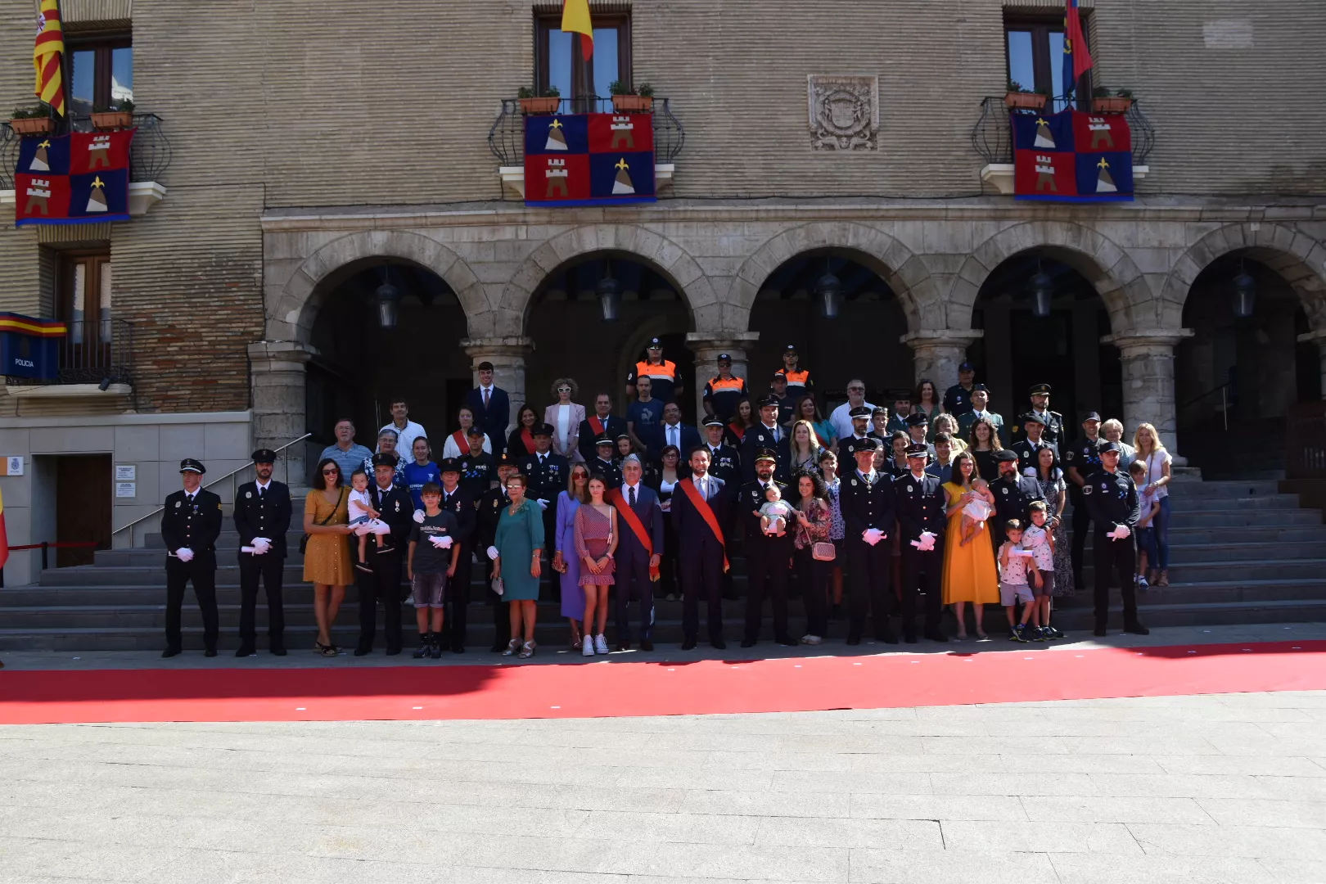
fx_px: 1105
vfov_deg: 43.6
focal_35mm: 30
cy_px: 442
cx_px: 663
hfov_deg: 61.9
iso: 200
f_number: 8
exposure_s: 1/250
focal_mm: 20
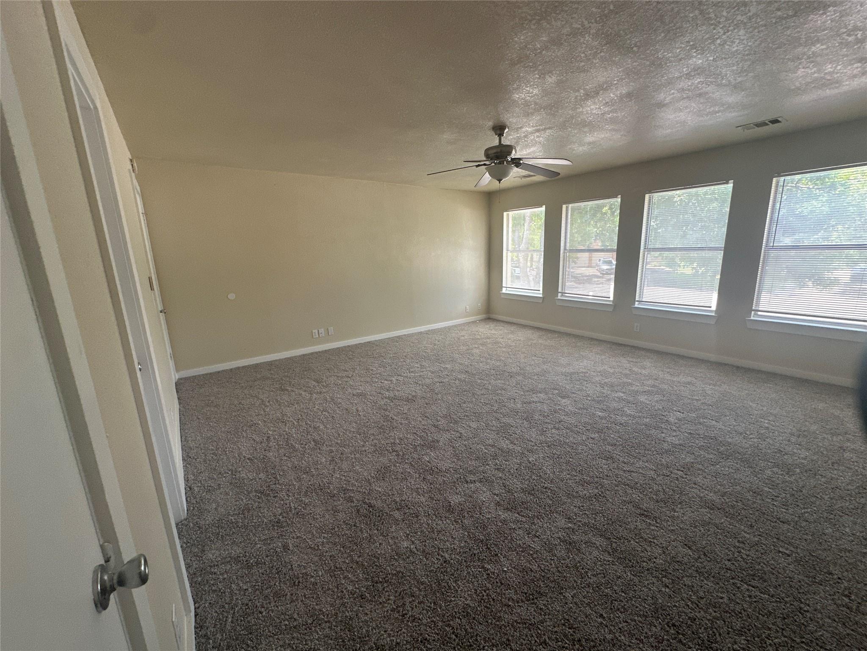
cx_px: 434
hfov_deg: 102.1
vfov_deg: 85.7
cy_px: 326
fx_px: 351
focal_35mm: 14
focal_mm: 2.22
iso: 200
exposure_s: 1/120
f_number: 2.2
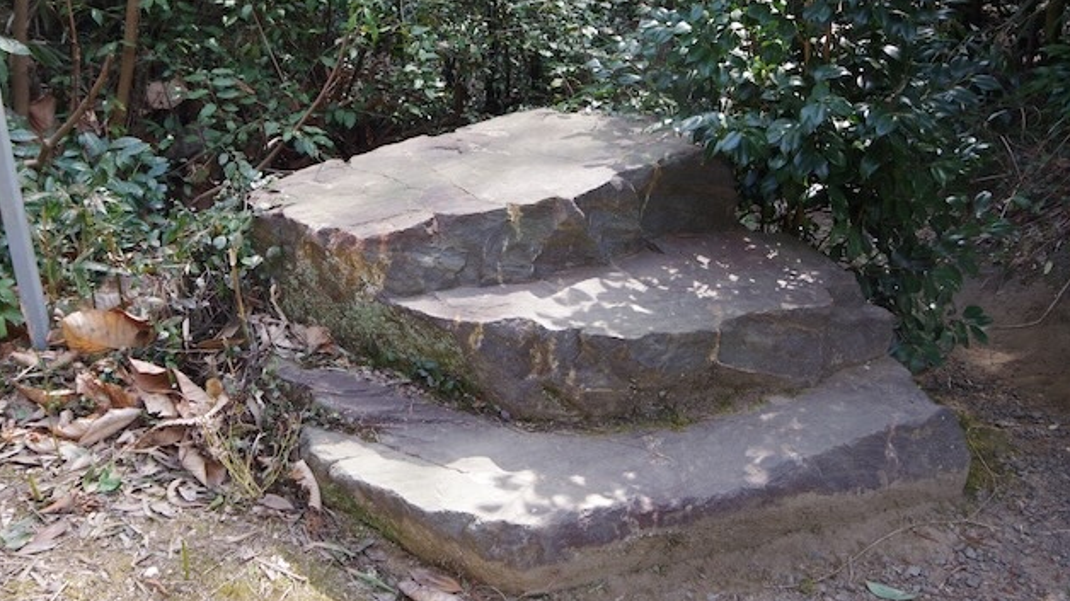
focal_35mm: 36
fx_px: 1021
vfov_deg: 32.3
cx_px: 421
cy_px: 161
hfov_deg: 54.8
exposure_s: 1/100
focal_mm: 18
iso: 200
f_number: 5
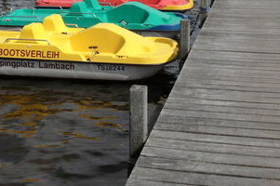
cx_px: 158
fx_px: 505
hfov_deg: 31.0
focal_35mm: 65
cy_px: -15
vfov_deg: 20.0
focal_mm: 5.3
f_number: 5
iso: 80
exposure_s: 1/750
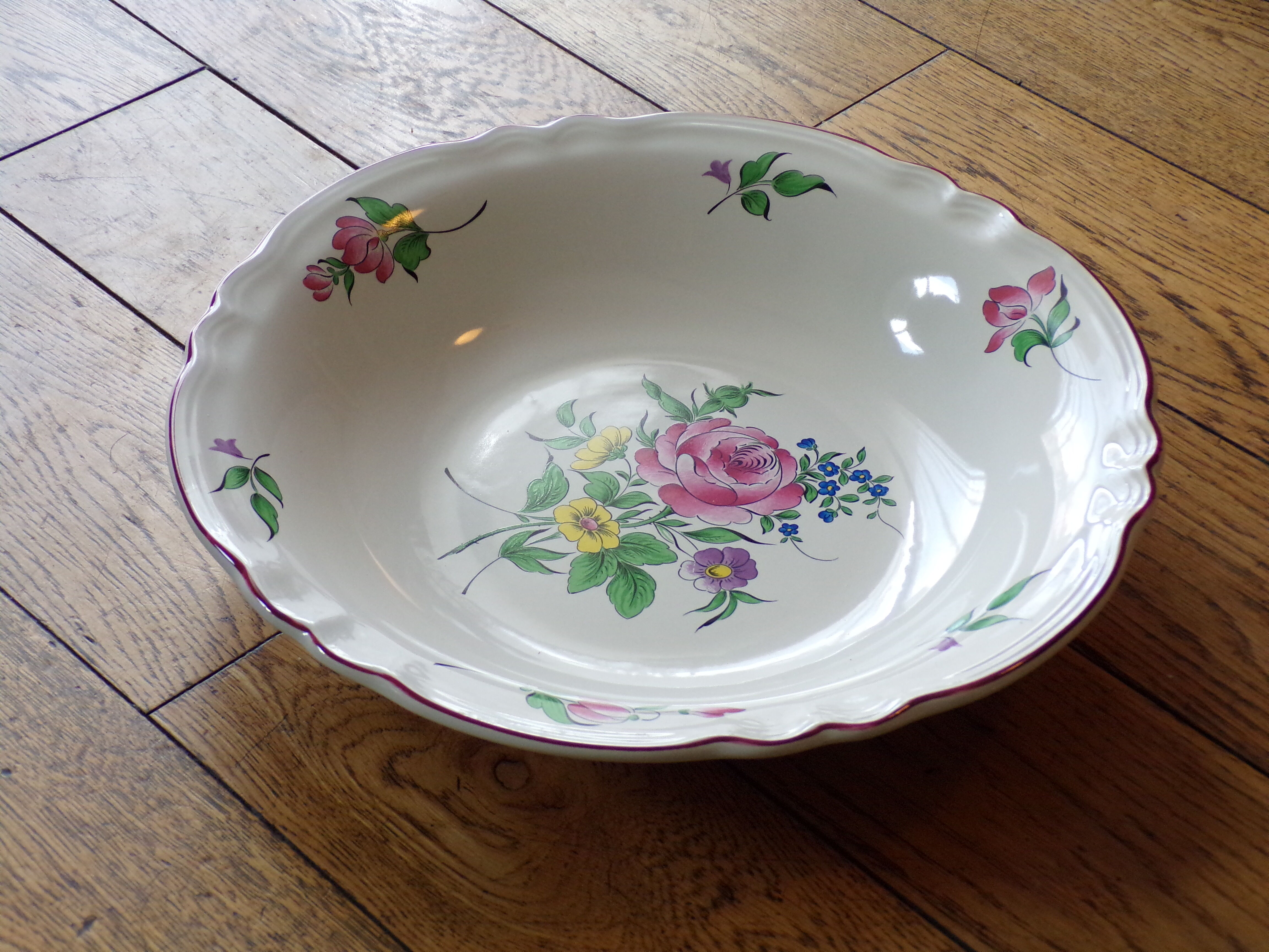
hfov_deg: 29.8
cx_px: 634
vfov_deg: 22.6
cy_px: 476
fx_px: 2383
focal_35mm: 65
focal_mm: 11.6
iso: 235
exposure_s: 1/50
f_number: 3.8
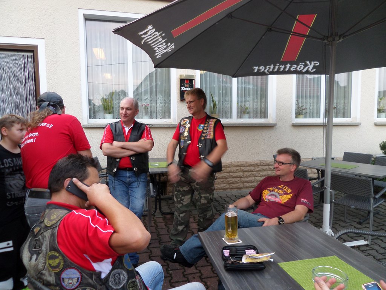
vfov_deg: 56.8
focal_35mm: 24
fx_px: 268
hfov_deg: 71.6
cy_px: 145
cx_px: 193
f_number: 3.1
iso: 100
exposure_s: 1/30
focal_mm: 4.3
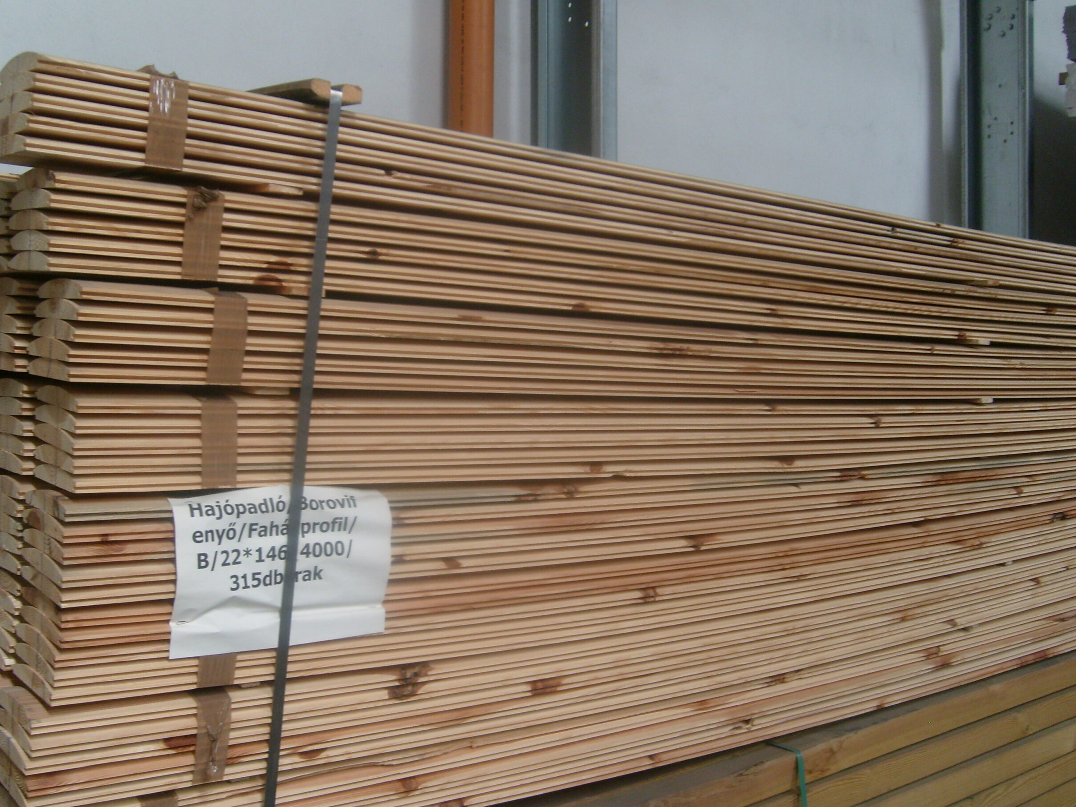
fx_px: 1150
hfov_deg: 50.1
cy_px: 410
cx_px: 516
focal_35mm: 37
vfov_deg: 38.7
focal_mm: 5.8
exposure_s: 1/45
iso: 100
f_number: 2.8
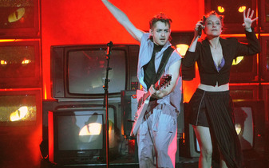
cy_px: 89
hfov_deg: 5.1
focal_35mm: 409
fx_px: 3000
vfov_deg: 3.2
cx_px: 161
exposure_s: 1/125
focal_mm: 200
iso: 2500
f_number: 5.6
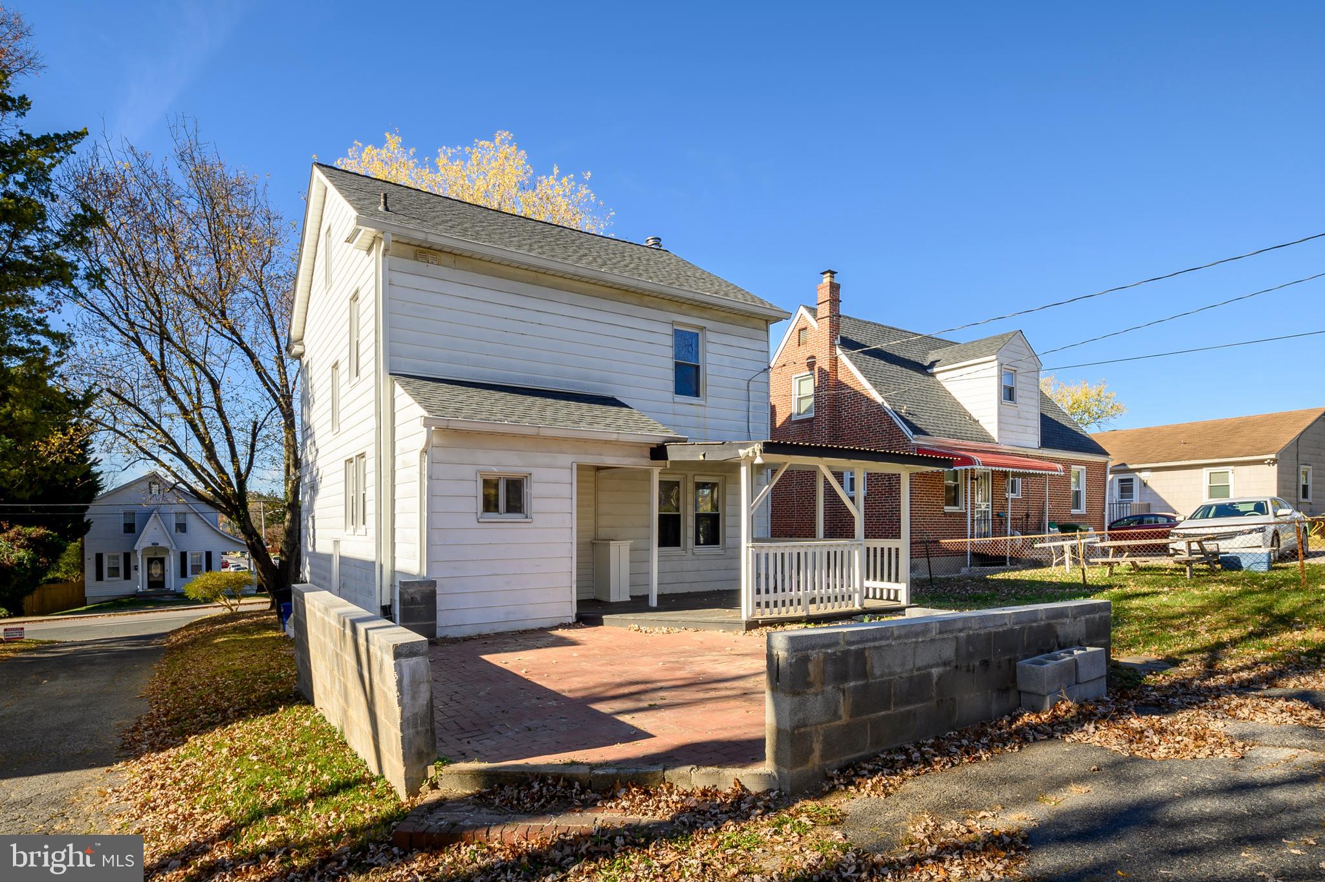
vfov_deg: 64.5
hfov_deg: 86.9
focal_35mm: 19
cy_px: 441
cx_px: 662
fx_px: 699
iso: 200
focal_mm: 19
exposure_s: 1/200
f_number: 16
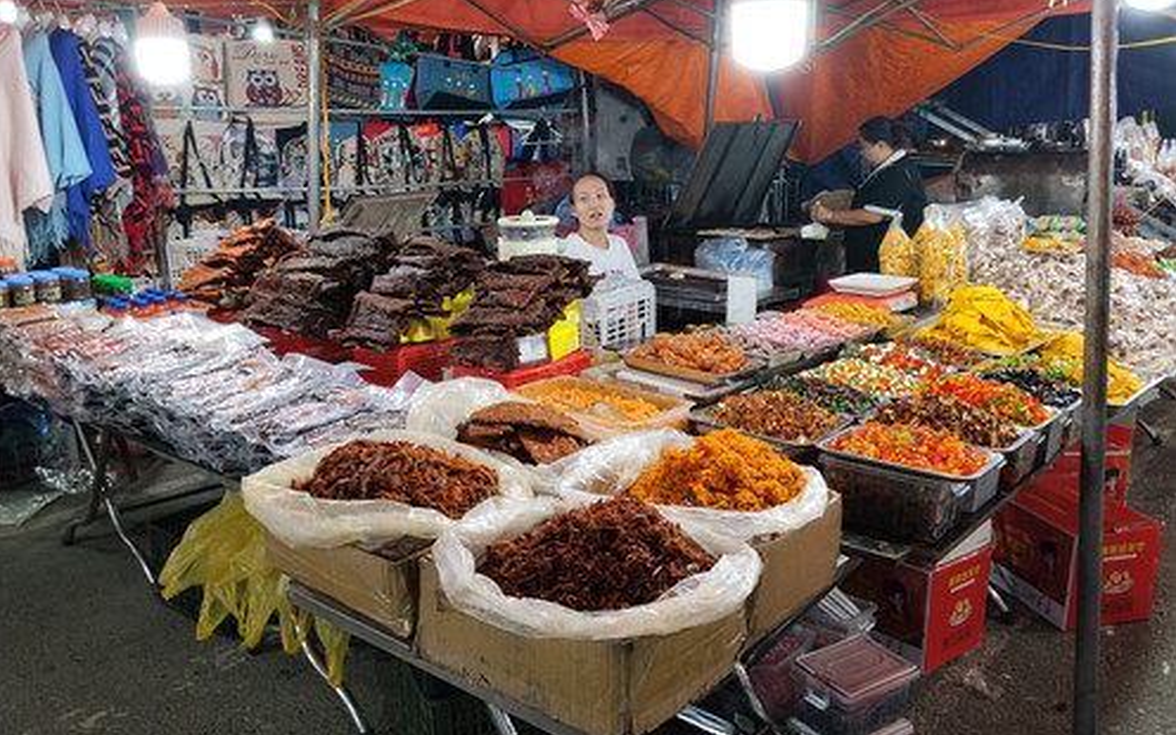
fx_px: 994
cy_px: 388
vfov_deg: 40.6
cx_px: 586
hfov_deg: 61.2
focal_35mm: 31
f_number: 1.8
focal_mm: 4.22
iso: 64
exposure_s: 1/50
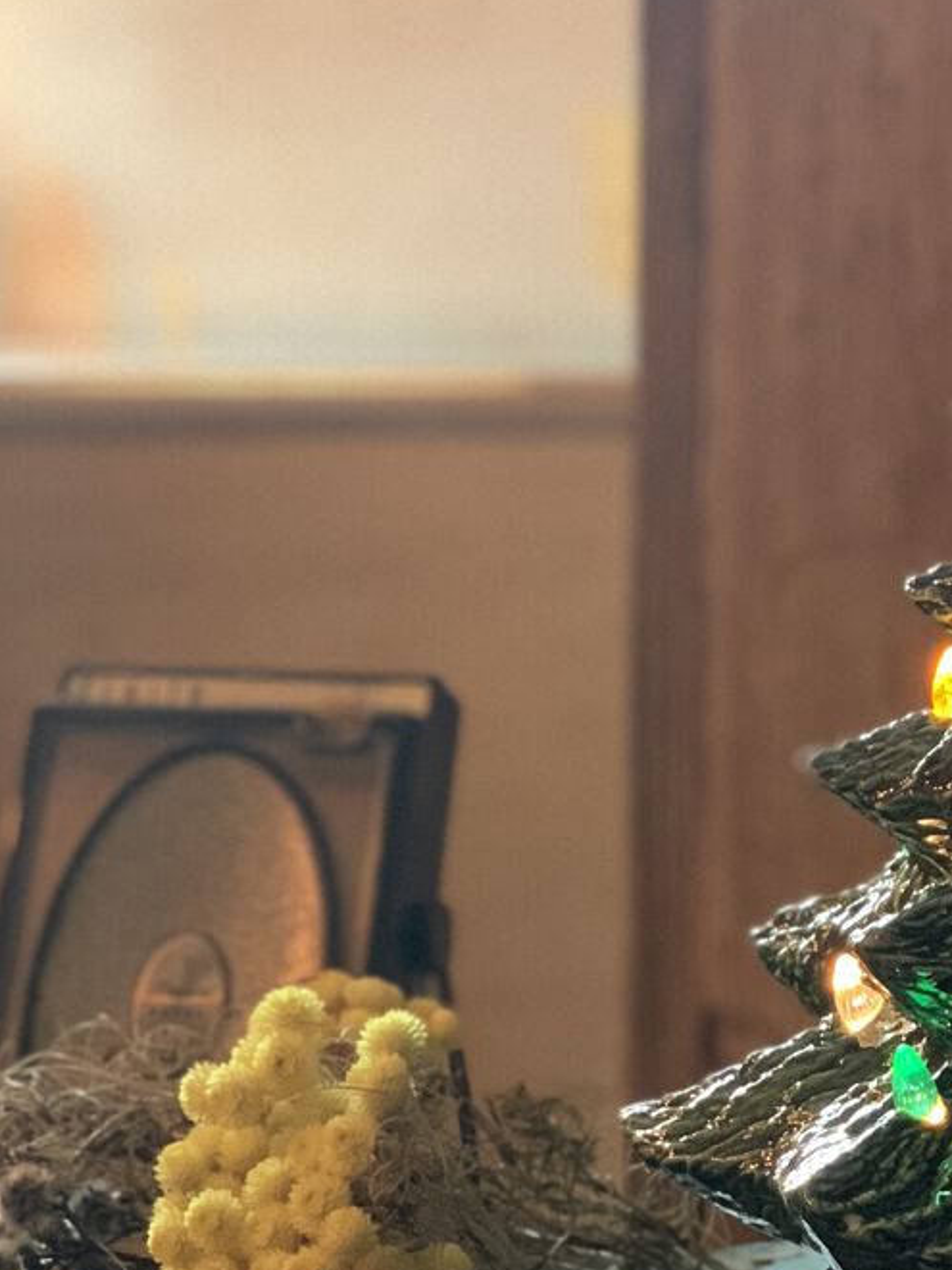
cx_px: 906
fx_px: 4620
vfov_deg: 15.6
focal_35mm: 126
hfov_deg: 11.7
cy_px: 283
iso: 500
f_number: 2.4
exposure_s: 1/33
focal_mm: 6
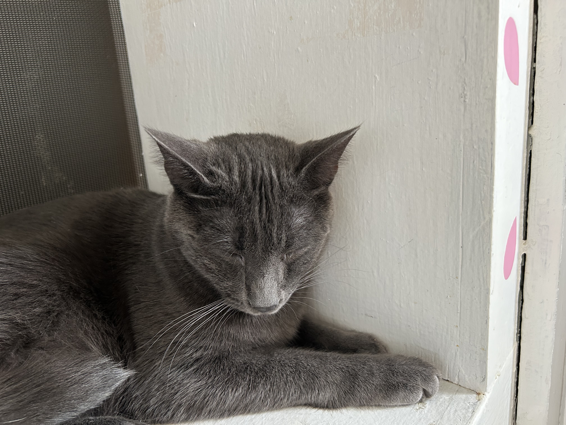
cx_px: 283
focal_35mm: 26
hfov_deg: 67.3
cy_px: 212
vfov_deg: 53.1
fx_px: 425
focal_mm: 5.7
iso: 200
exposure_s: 1/60
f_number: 1.5
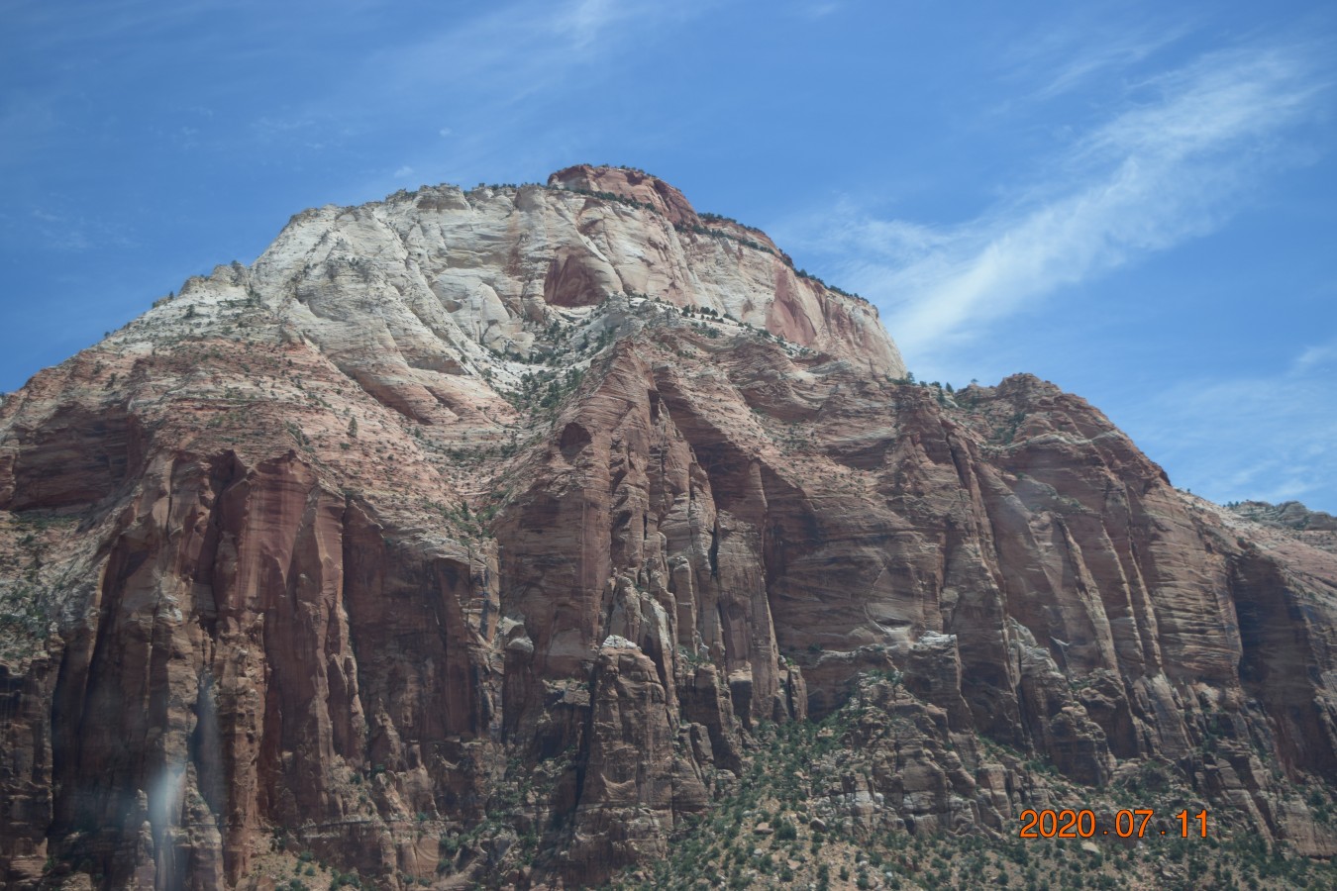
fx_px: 1615
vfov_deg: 30.8
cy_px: 446
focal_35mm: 44
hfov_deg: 45.0
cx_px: 668
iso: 200
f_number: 4.2
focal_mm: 29
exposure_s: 1/1600
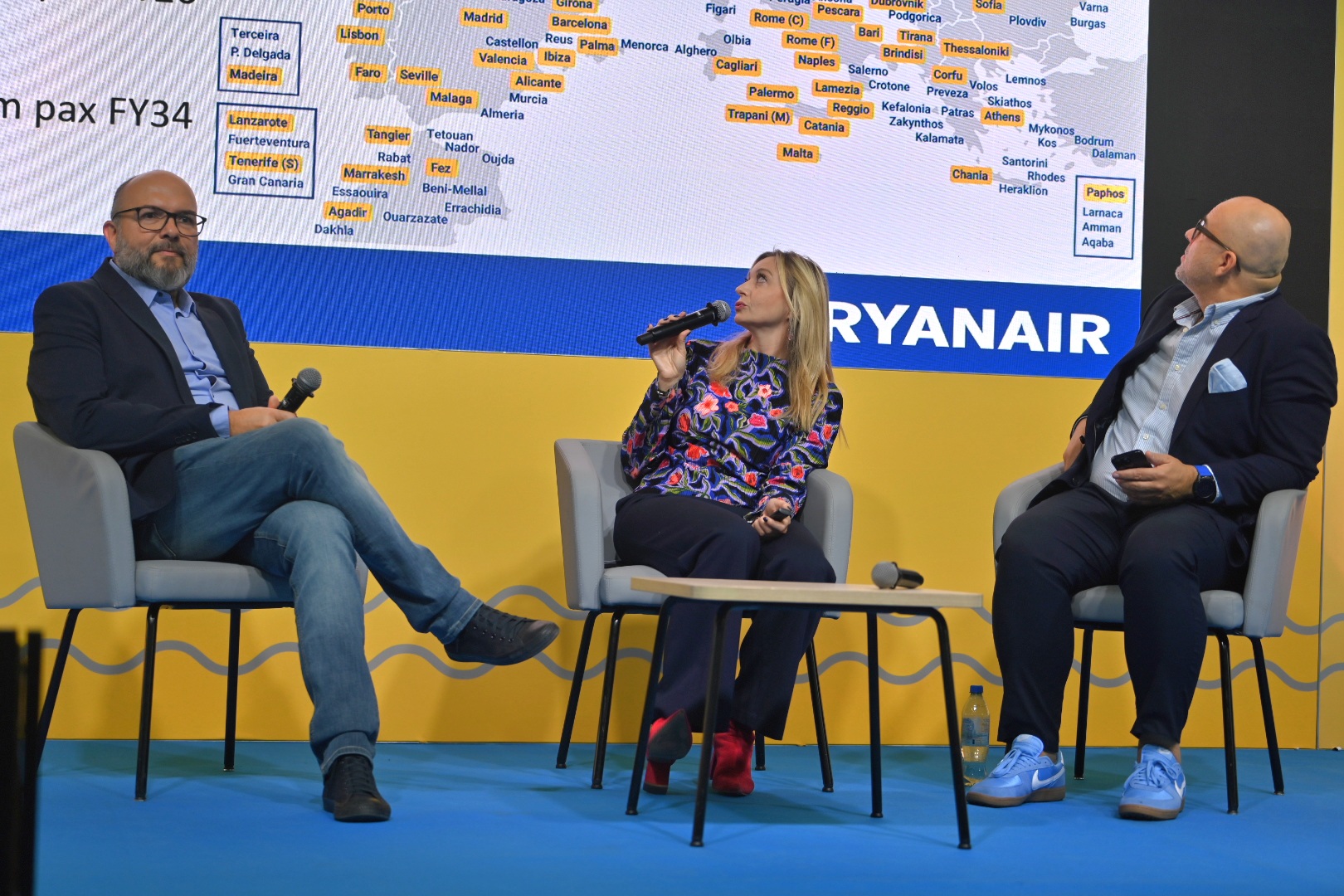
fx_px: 2613
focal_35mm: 70
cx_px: 672
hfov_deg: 28.8
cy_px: 448
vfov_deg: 19.5
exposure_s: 1/400
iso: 180
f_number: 2.8
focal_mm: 70
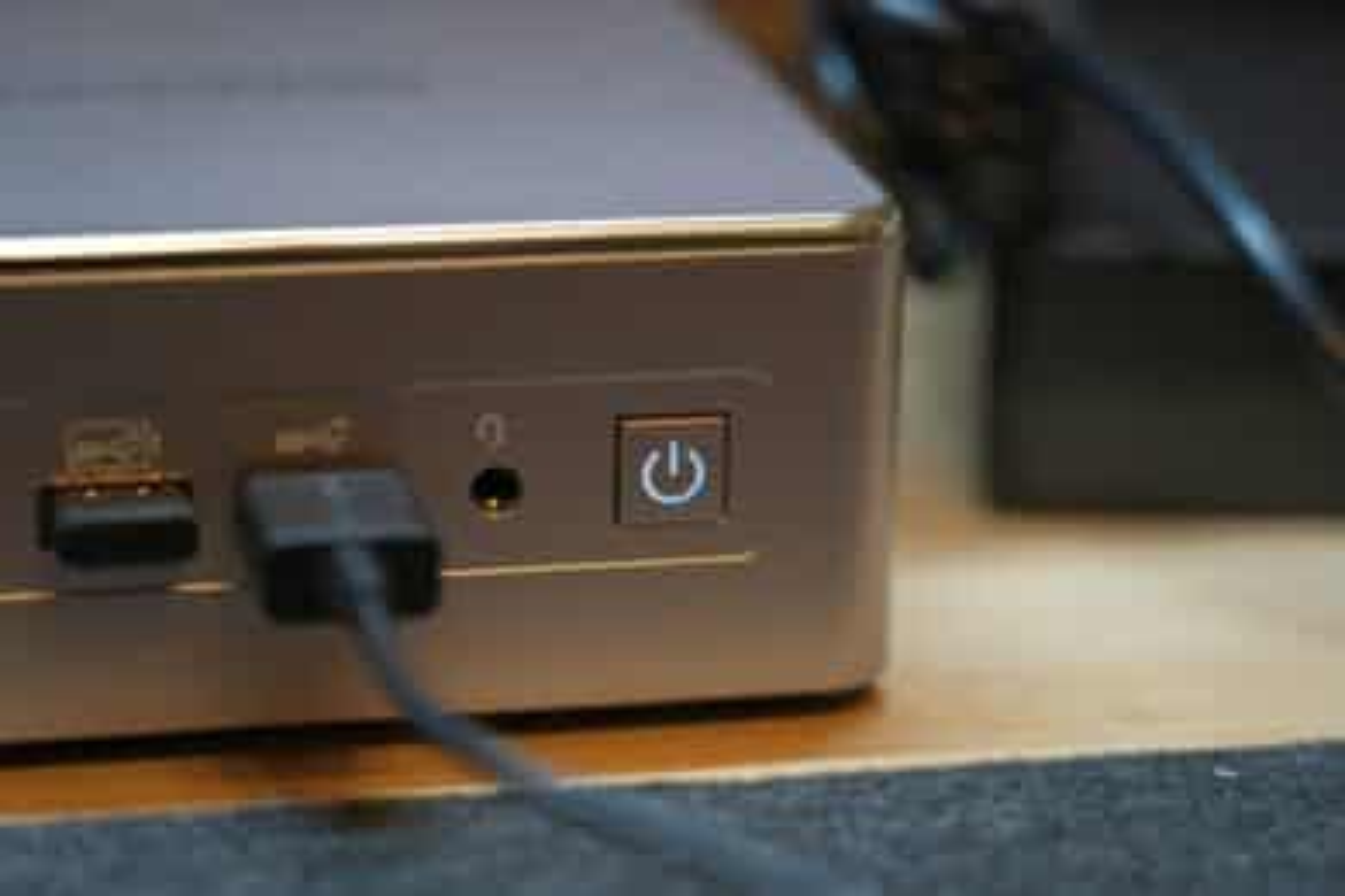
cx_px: 672
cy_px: 448
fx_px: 3923
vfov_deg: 13.0
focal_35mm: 105
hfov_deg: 19.5
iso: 1250
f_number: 4
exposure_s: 1/125
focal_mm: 105
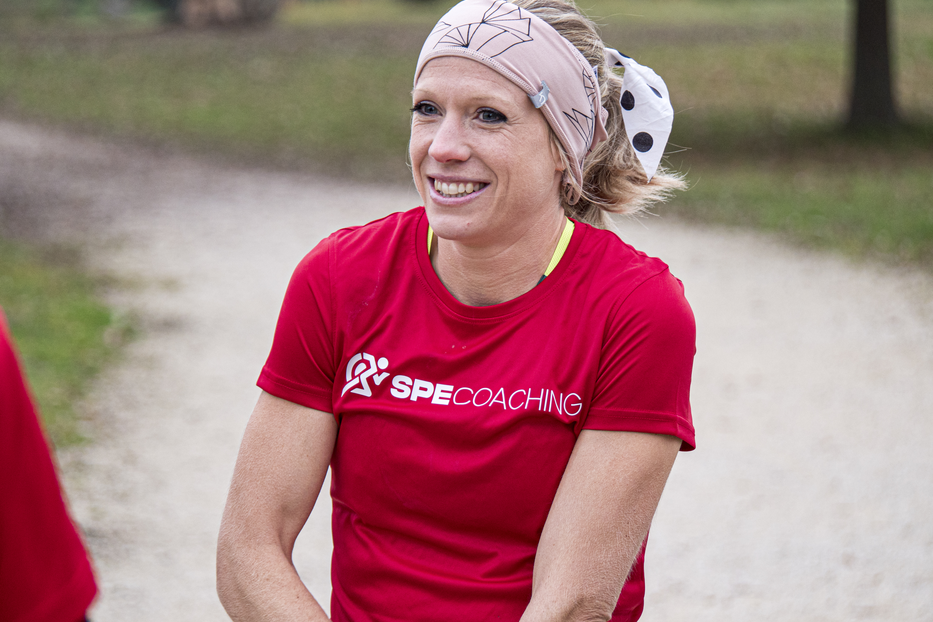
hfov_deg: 6.6
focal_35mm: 313
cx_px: 466
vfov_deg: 4.4
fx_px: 8111
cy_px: 316
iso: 3200
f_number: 4.5
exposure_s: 1/800
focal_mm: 150
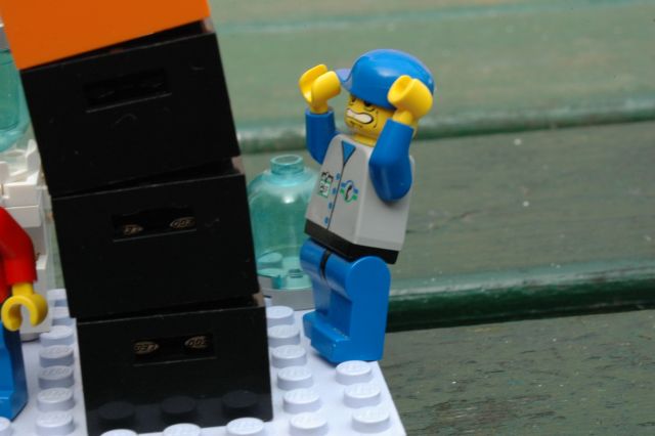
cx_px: 328
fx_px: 2182
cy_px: 218
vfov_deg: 11.4
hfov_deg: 17.1
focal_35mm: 120
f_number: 20
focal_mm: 80
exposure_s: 1/50
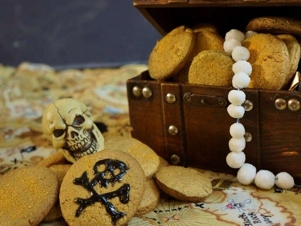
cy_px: 89
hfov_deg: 34.3
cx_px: 177
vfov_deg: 26.0
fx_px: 487
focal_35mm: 56
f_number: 4
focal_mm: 28
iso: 1250
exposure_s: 1/60
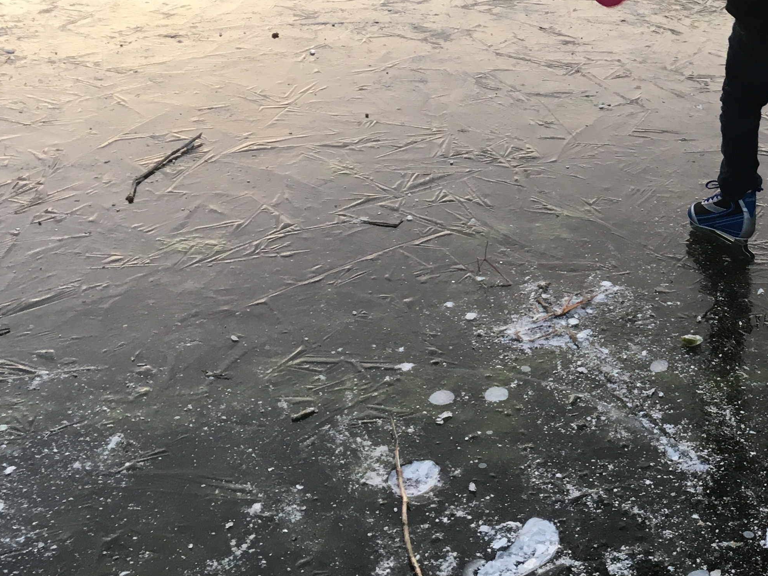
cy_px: 82
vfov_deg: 24.3
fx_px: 1309
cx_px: 716
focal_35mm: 59
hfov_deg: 31.0
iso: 32
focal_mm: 4.15
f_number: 2.2
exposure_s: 1/40
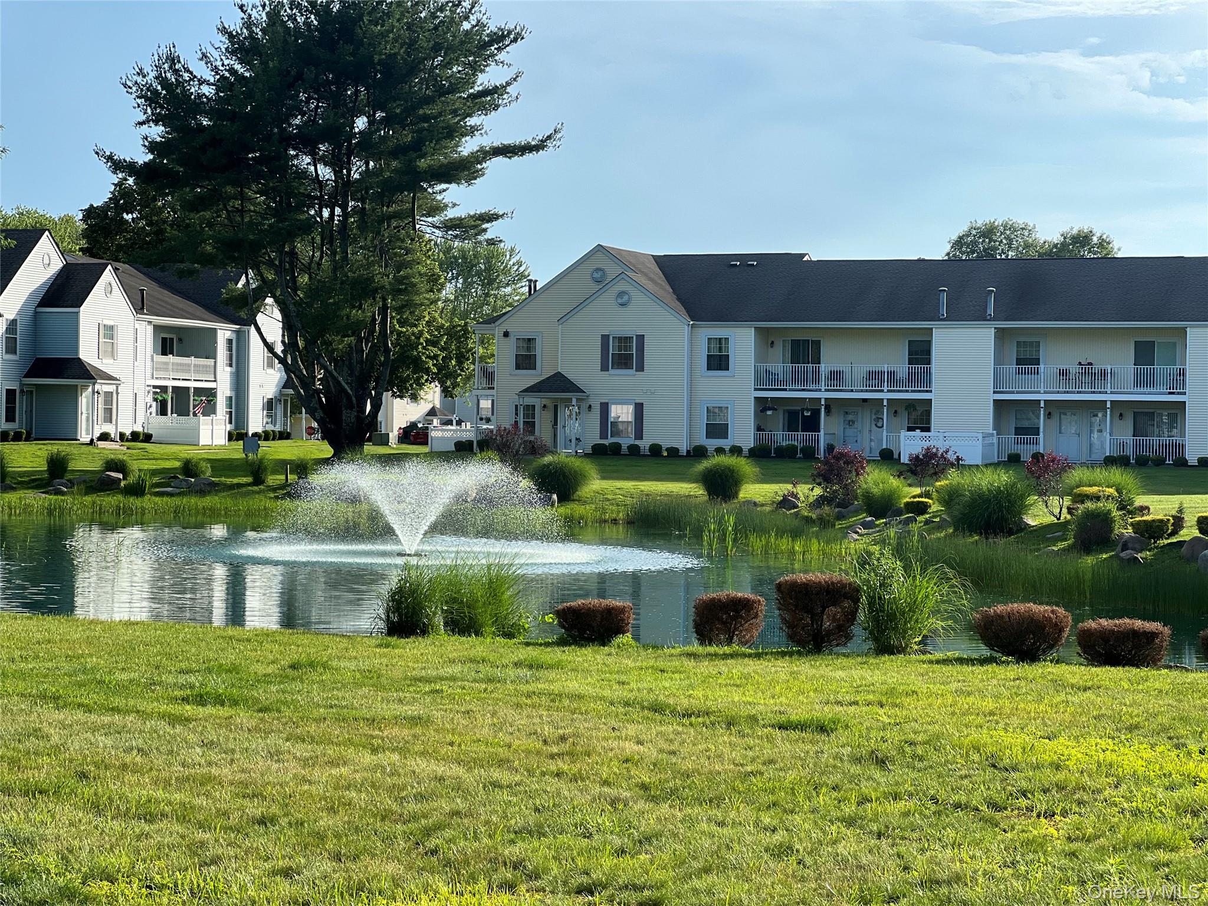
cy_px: 453
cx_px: 604
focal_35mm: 77
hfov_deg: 25.3
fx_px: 2687
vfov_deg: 19.1
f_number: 2.8
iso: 32
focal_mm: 9
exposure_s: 1/440
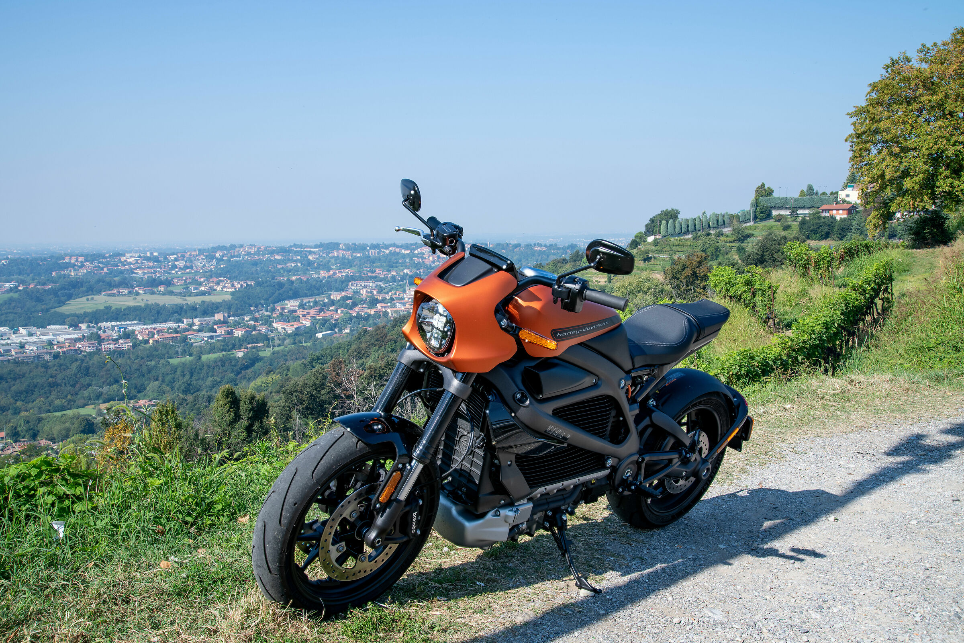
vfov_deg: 37.9
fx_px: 937
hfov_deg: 54.4
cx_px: 482
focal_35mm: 35
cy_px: 322
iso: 100
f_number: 8
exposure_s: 1/250
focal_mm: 35
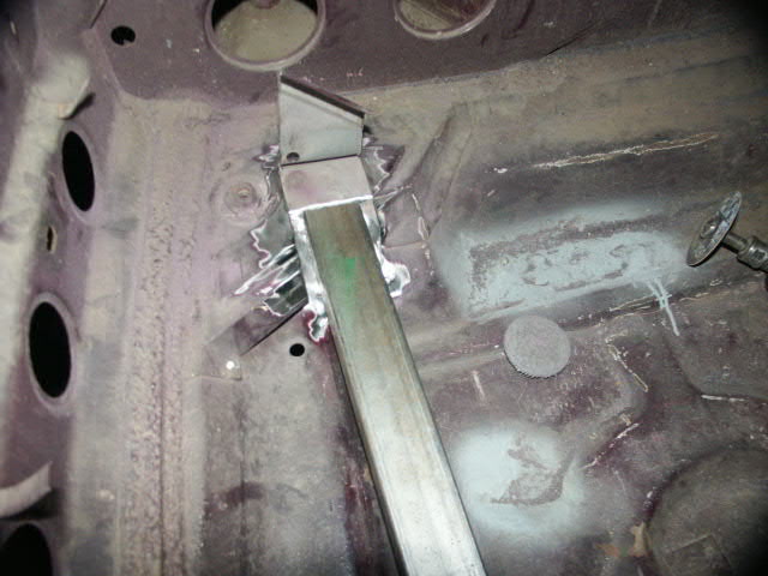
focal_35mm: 28
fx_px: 621
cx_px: 384
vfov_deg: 49.7
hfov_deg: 63.4
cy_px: 288
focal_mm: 7.27
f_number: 2.8
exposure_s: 1/45
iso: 200
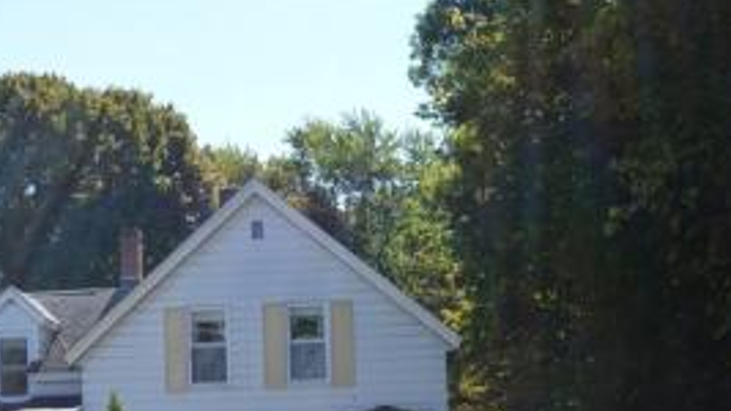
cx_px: 160
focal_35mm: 69
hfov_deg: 30.0
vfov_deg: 17.1
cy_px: 400
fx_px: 1337
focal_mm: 26
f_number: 7.1
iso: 100
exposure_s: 1/200
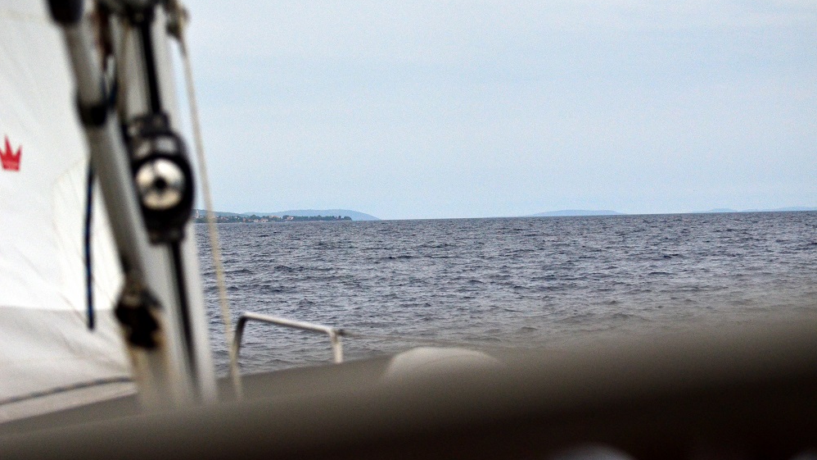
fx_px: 2383
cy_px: 197
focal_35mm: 110
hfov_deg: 19.5
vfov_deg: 11.0
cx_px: 408
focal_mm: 70
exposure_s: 1/8000
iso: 1400
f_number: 4.5
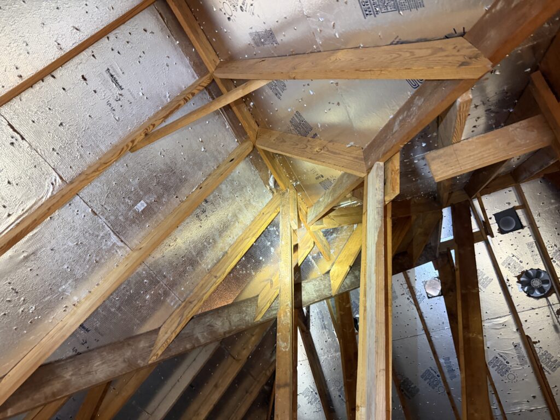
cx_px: 280
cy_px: 210
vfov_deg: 56.8
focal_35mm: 24
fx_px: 388
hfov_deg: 71.6
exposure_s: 1/60
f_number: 1.78
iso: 640
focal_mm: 6.76
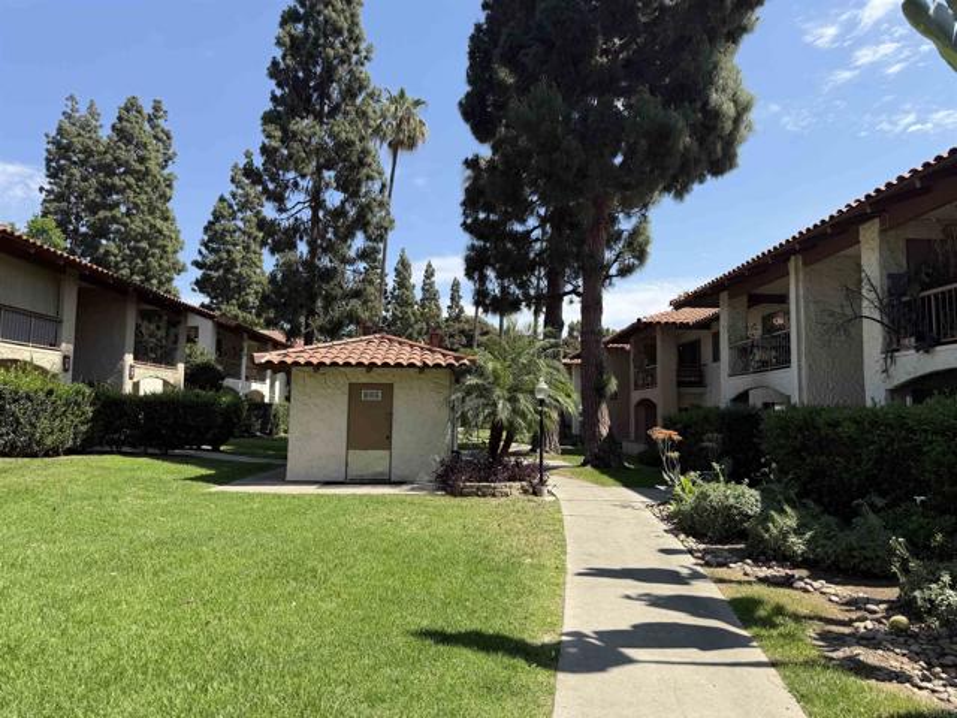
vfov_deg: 56.8
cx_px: 478
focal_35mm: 24
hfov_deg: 71.6
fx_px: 664
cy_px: 359
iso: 80
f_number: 1.78
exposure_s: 1/2801
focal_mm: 6.76
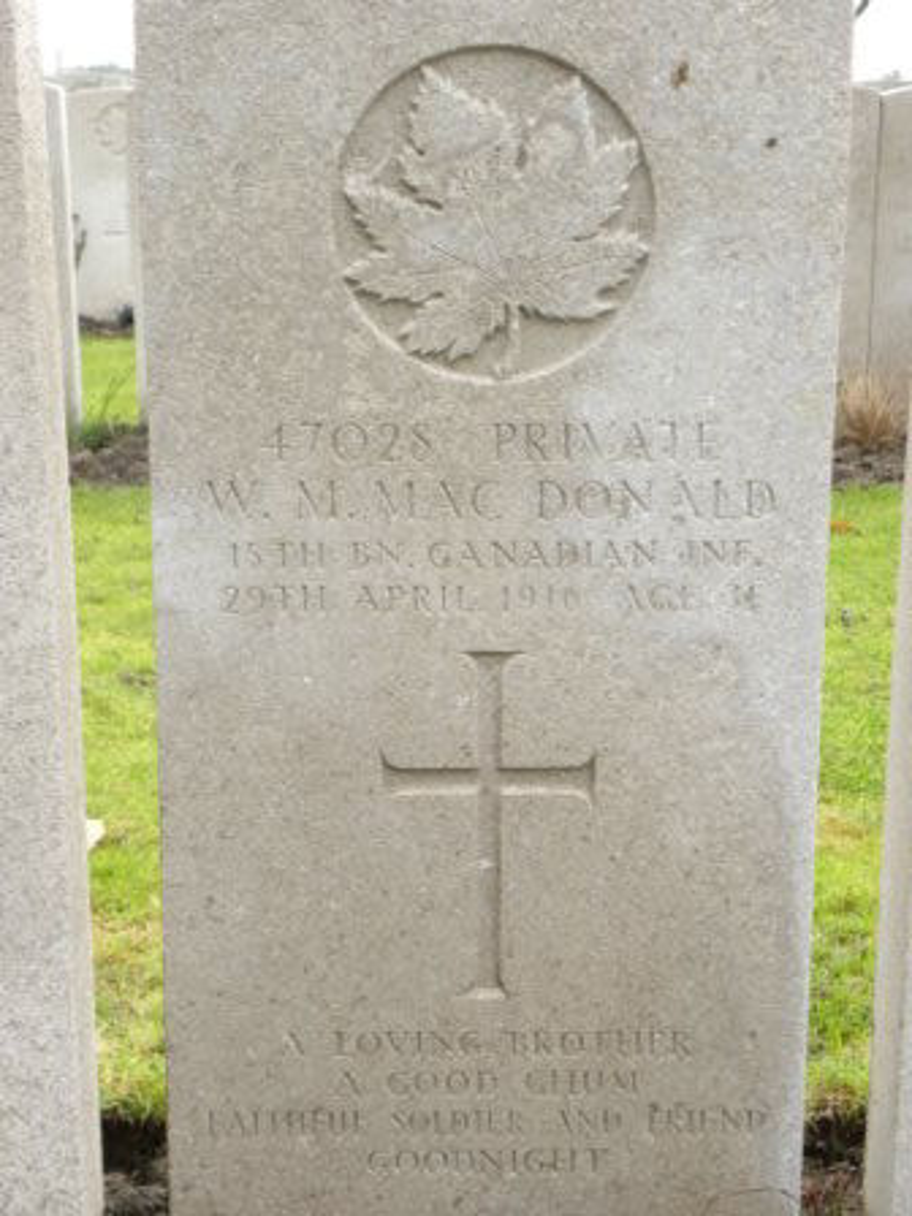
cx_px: 456
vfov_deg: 33.2
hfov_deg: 25.2
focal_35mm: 58
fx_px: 2037
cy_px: 608
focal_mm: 10.3
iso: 116
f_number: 3.5
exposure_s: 1/68.3
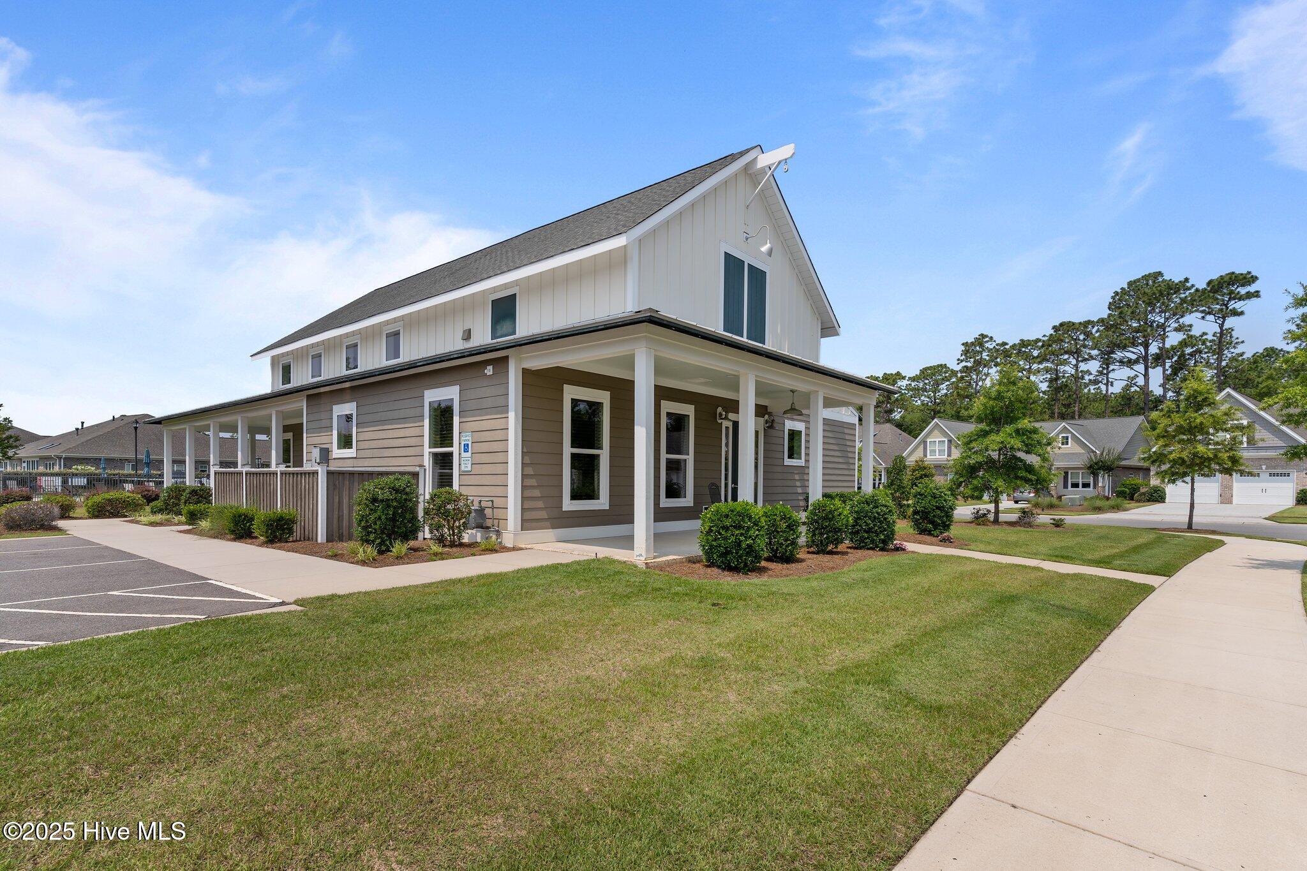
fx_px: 617
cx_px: 654
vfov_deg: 70.4
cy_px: 436
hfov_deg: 93.3
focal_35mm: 17
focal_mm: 17
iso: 125
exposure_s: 1/400
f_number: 8
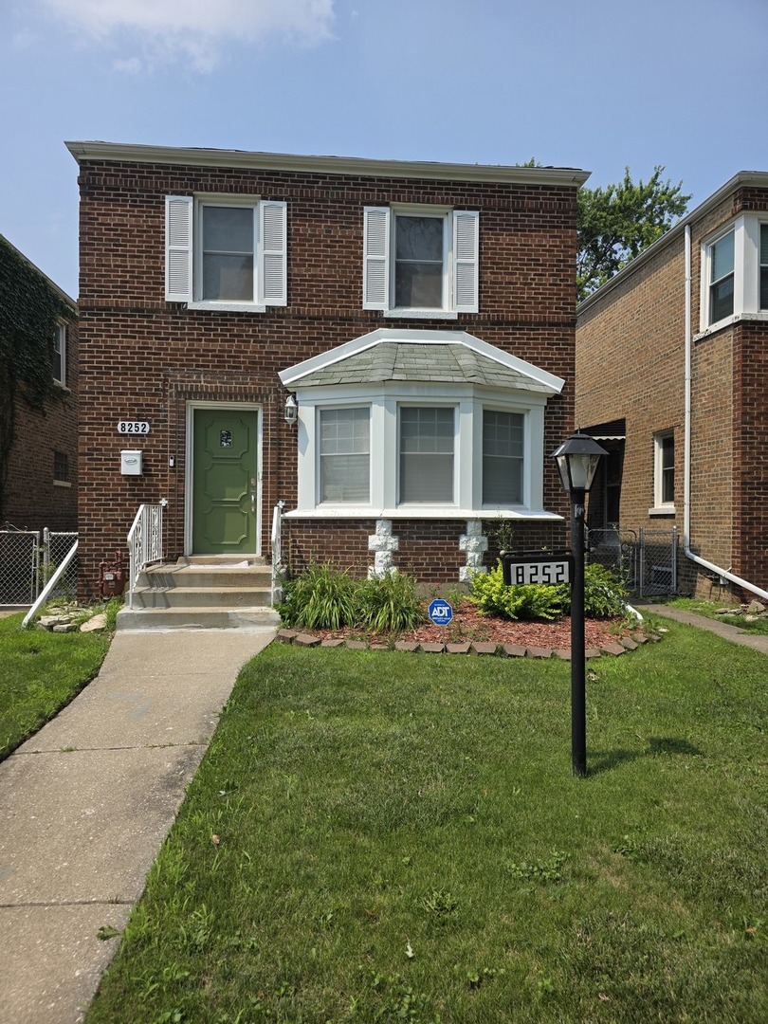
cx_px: 384
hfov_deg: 58.9
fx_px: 680
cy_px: 512
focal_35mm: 23
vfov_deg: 73.9
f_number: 1.7
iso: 80
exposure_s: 1/6809
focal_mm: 6.3
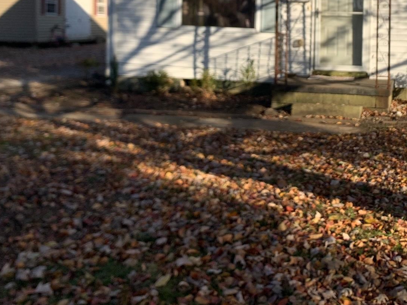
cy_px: 41
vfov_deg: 29.2
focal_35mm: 48
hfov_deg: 38.3
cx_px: 319
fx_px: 564
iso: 25
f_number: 1.8
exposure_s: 1/1610
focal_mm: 4.25
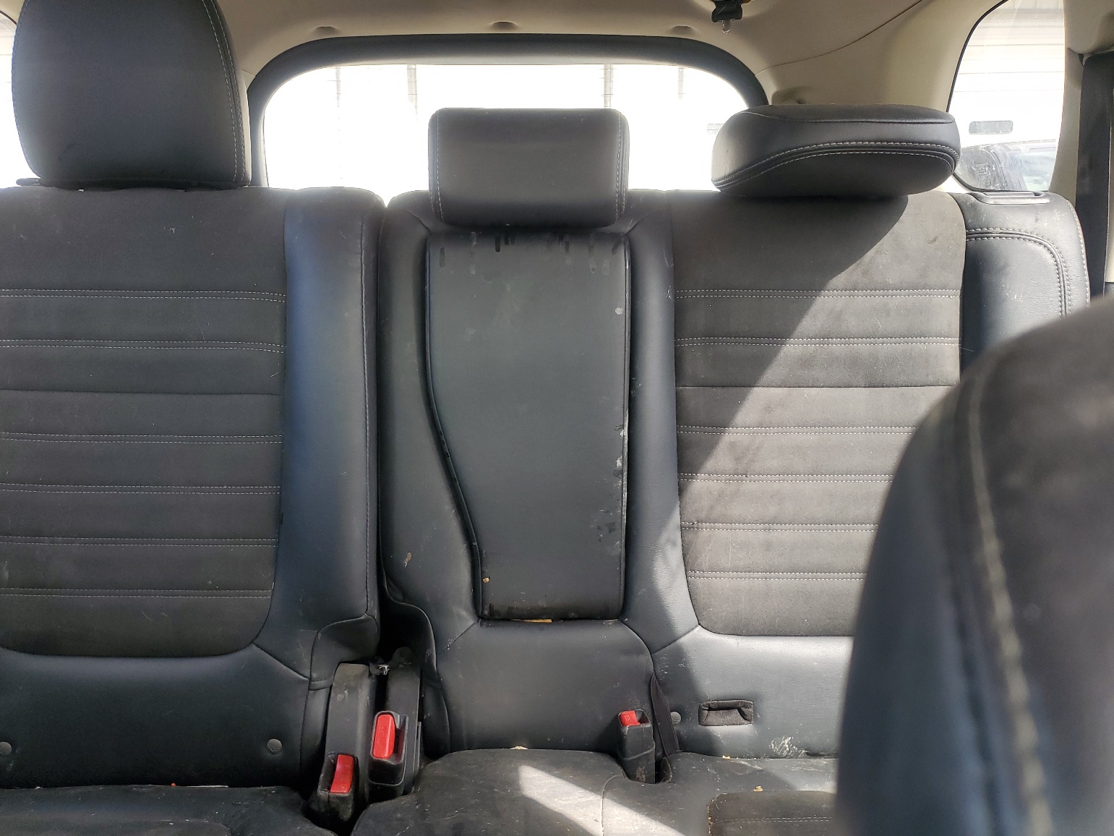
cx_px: 538
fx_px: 869
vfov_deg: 51.4
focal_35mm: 27
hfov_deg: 65.3
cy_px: 415
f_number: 1.5
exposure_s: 1/120
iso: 57
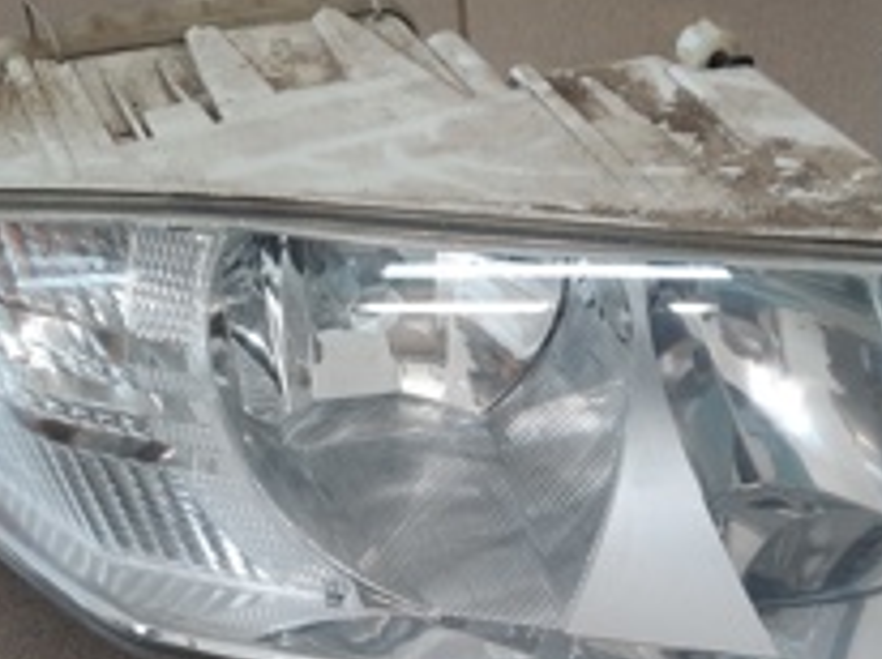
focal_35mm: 51
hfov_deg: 37.4
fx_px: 1298
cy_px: 627
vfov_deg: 27.2
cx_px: 527
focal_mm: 4.6
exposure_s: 1/50
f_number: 2
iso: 100
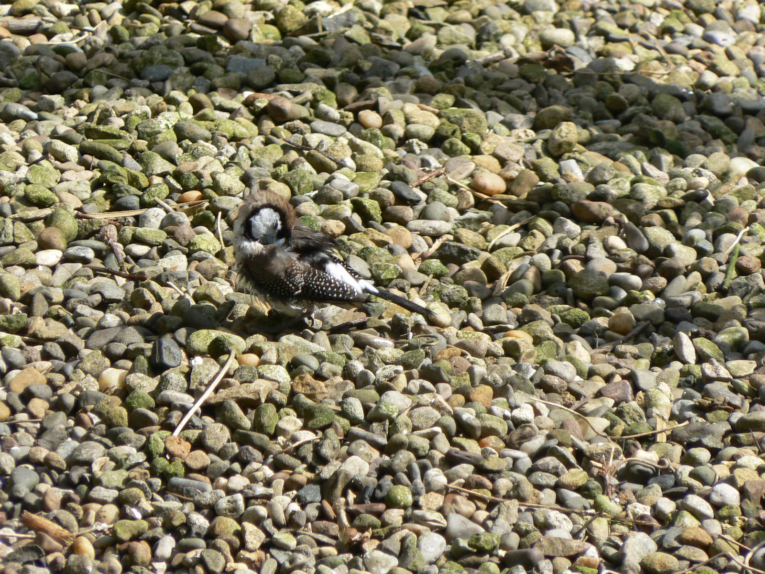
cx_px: 382
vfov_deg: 3.4
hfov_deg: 4.6
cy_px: 287
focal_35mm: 432
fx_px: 9547
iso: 80
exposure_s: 1/250
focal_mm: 72
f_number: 5.6
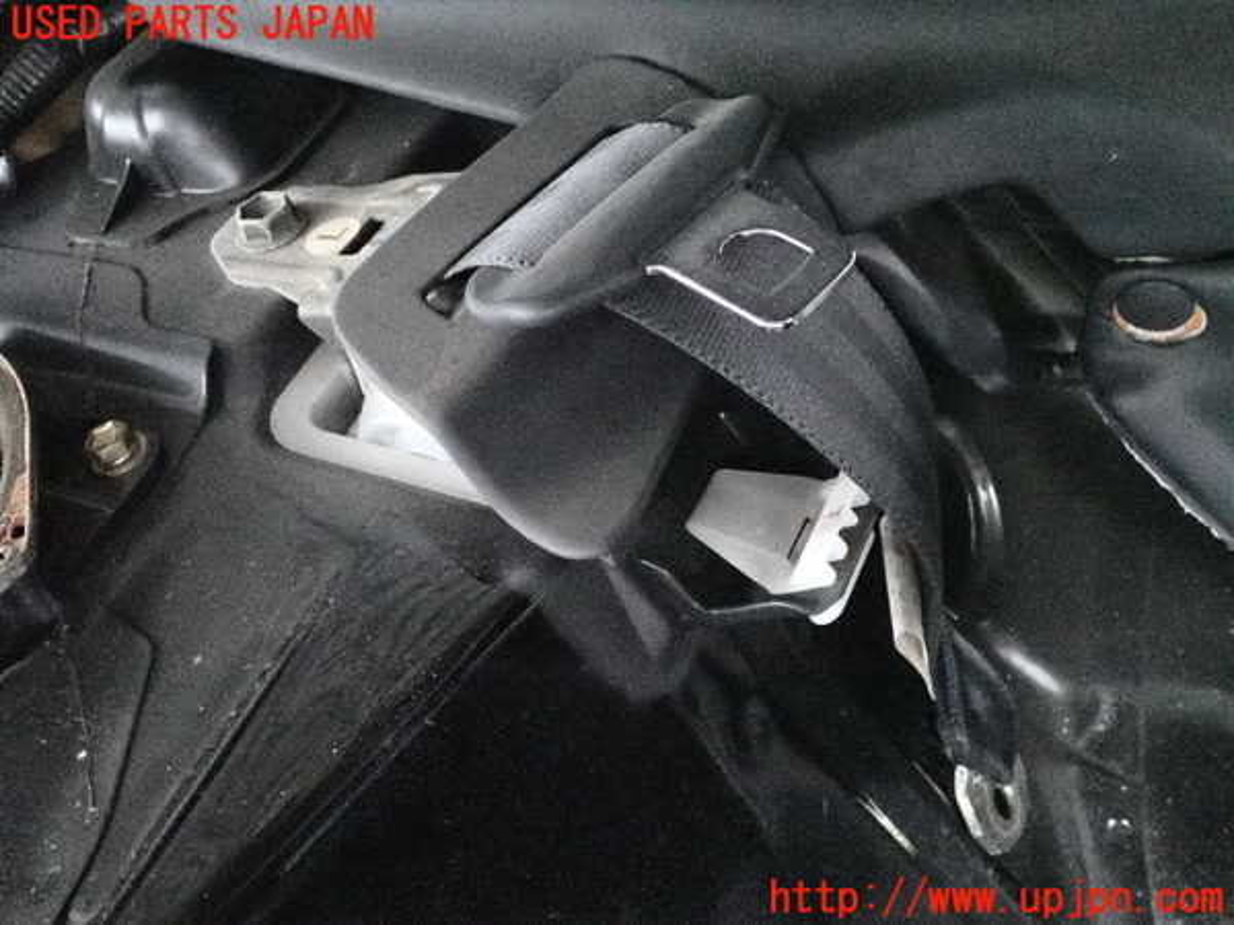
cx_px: 617
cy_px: 462
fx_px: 1355
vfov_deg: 37.7
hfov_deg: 49.0
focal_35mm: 38
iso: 10000
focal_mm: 6.83
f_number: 2.7
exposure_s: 1/125
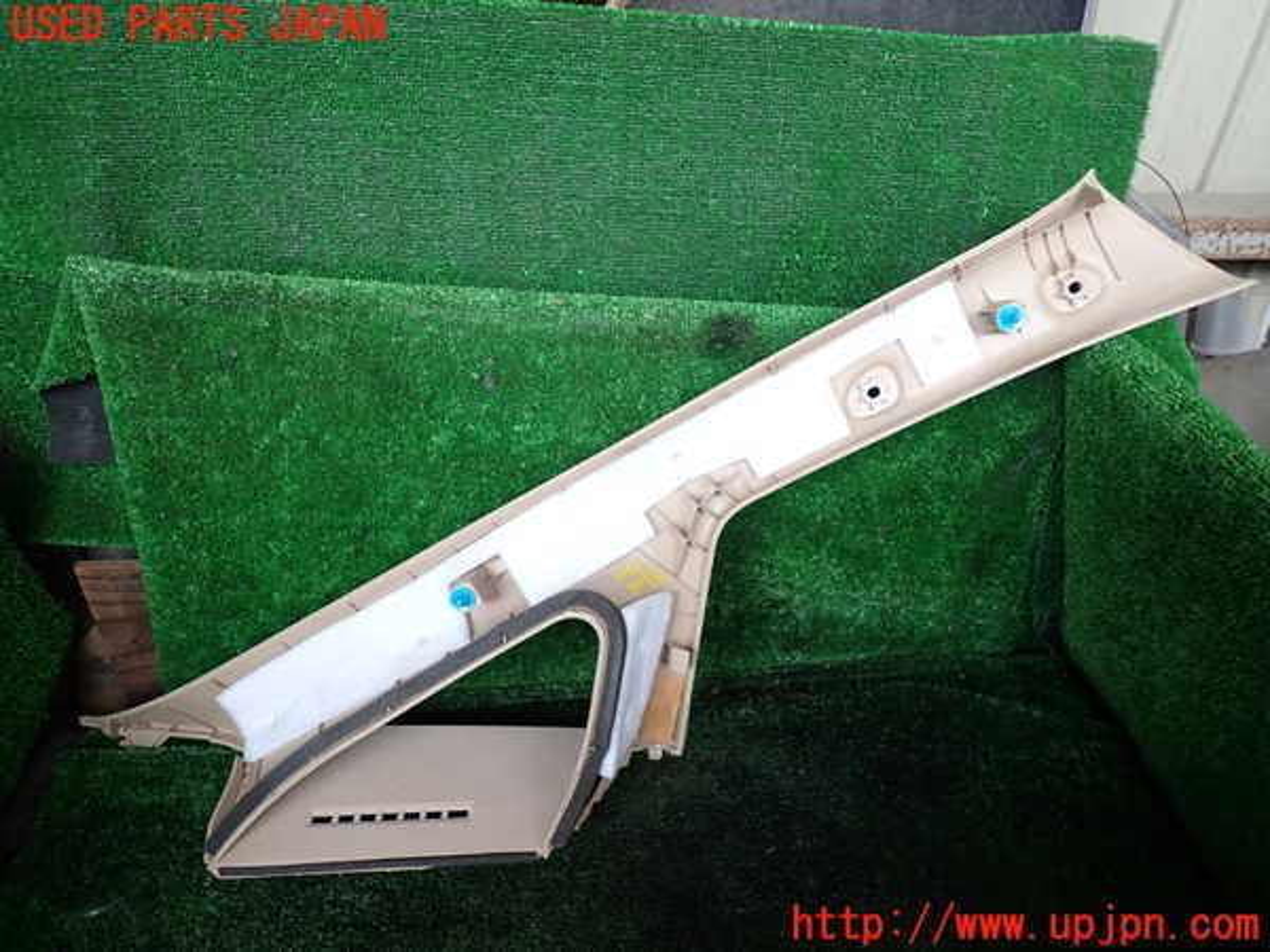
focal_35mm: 25
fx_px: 917
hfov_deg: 69.4
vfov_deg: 54.9
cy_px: 476
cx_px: 635
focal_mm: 4.5
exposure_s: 1/100
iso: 100
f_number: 2
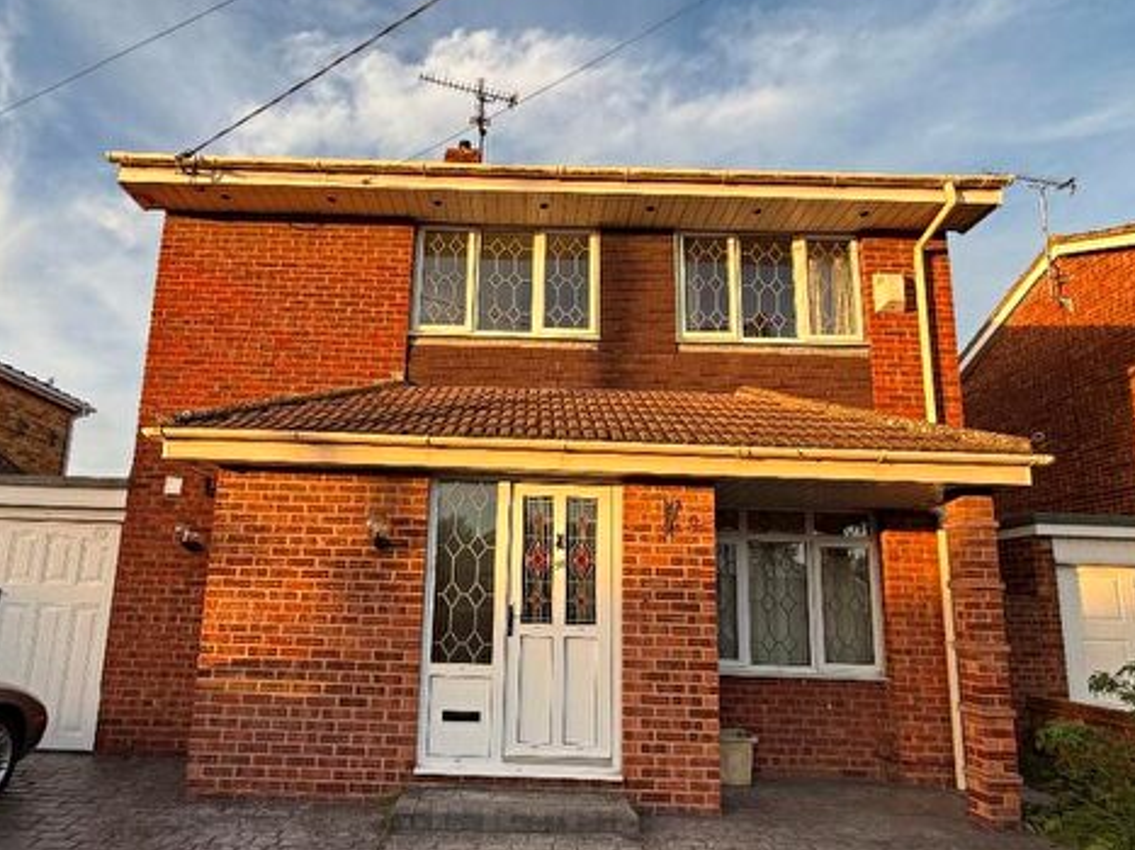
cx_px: 520
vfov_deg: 63.2
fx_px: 688
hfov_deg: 78.8
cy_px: 482
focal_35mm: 21
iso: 50
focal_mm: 2.22
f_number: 2.2
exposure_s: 1/318
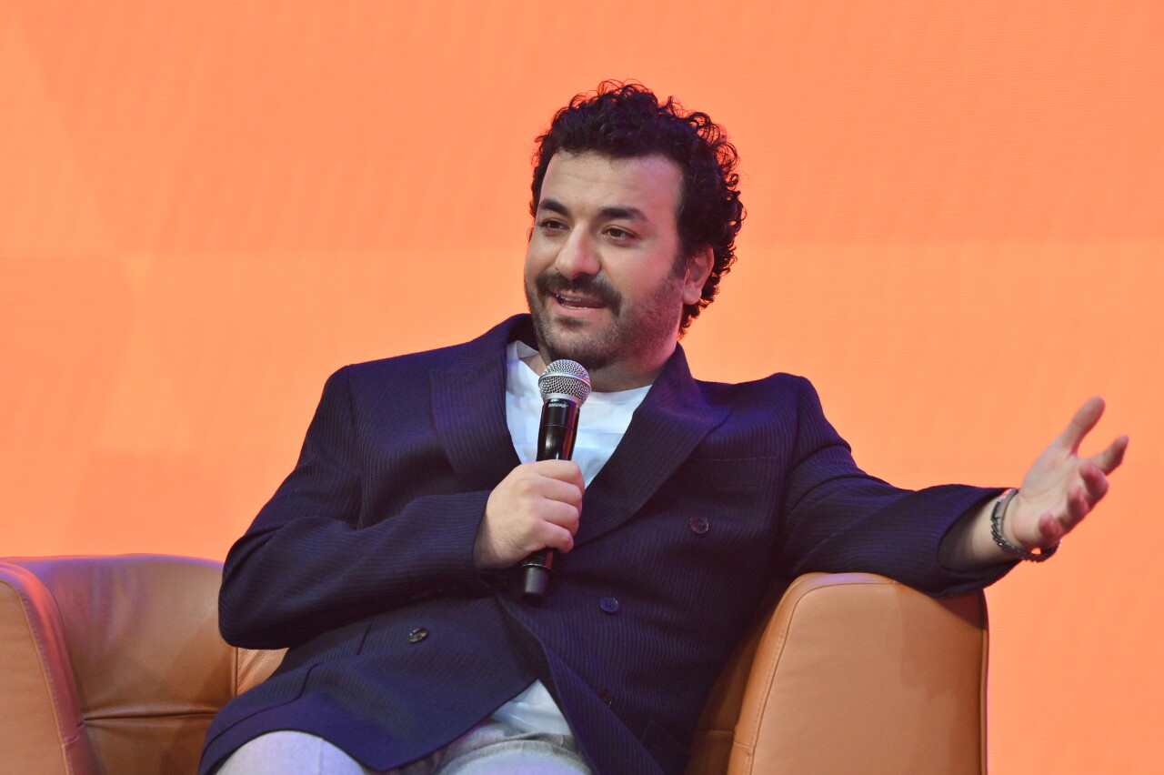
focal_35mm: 232
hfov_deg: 8.9
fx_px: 7497
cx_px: 582
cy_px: 388
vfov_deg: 5.9
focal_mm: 155
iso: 1600
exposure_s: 1/160
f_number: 4
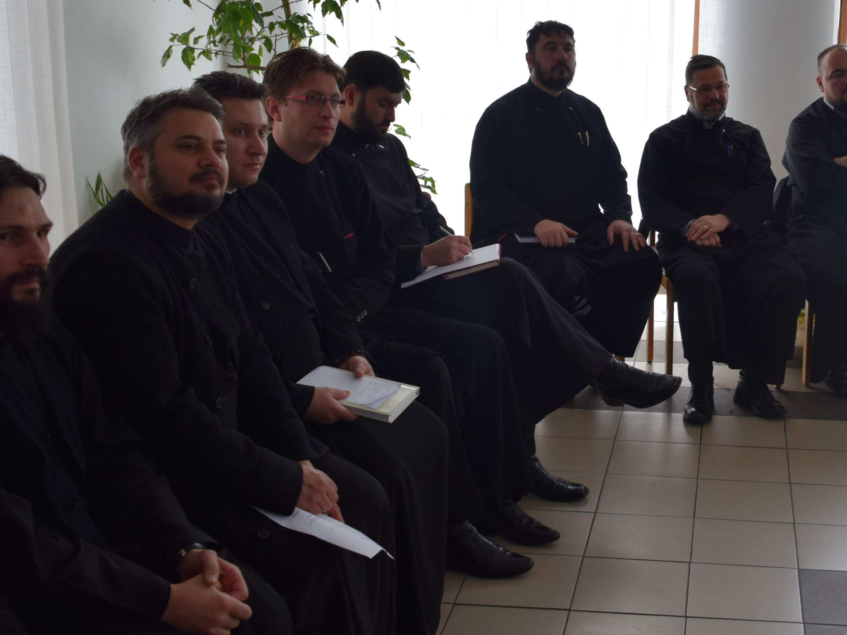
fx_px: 1223
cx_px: 677
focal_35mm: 50
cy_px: 250
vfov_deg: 29.0
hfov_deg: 36.9
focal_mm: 18
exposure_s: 1/80
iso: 400
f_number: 4
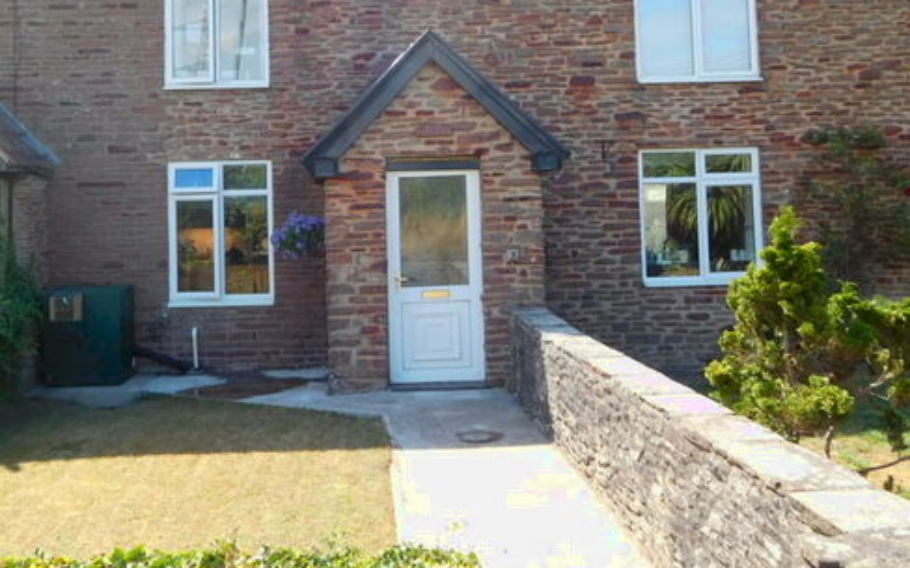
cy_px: 148
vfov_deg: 33.0
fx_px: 942
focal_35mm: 38
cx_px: 384
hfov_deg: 51.3
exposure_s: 1/320
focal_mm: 4.5
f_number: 3.4
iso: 125
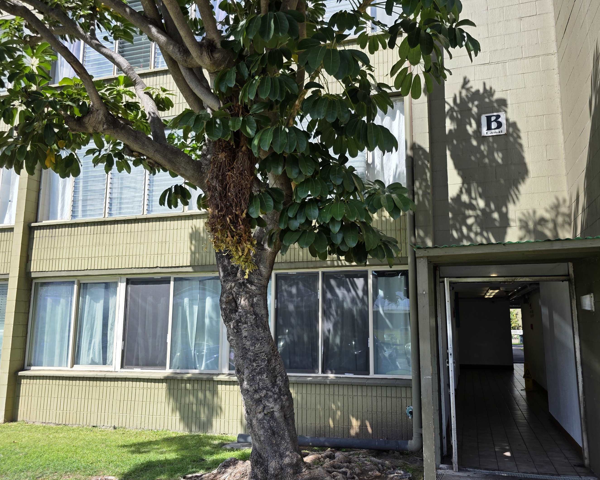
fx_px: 462
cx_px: 337
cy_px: 249
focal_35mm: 26
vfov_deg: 54.9
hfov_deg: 65.8
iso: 80
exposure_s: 1/2572
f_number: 1.7
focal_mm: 6.3
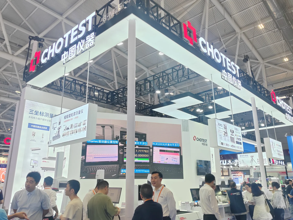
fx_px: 245
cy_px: 110
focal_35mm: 29
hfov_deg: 61.7
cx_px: 146
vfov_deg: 48.2
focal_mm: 5.52
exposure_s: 1/100
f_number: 1.9
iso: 125
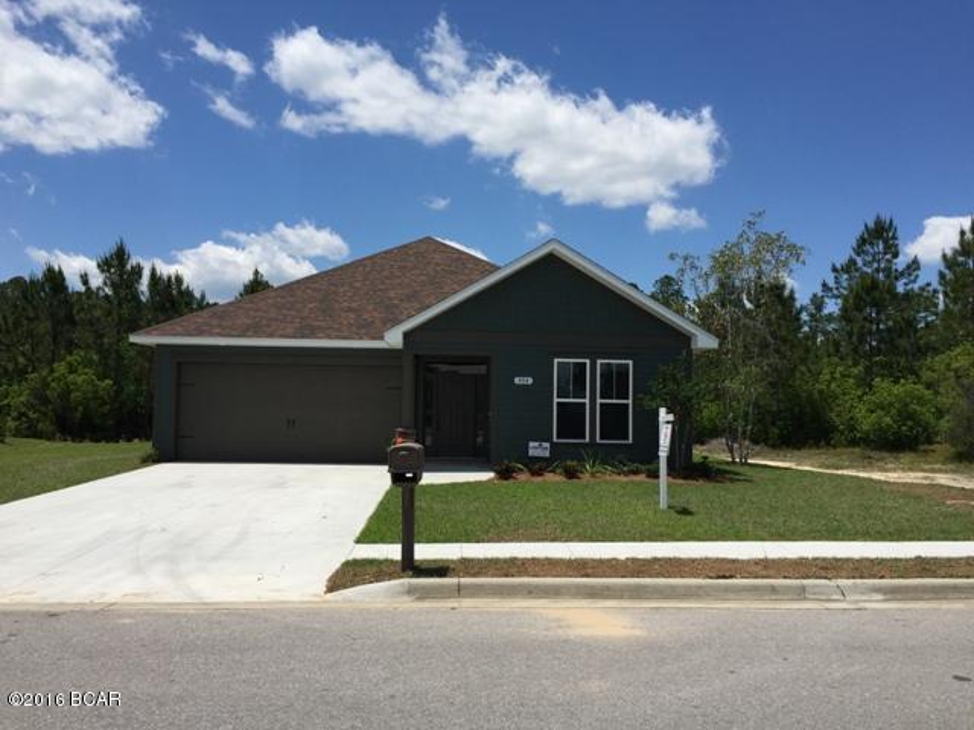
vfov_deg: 48.2
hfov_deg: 61.7
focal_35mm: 29
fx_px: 816
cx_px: 487
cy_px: 365
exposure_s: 1/4405
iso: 32
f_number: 2.2
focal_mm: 4.15
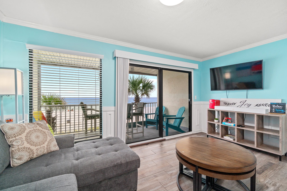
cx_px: 144
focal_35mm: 15
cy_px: 96
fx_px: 120
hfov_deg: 100.4
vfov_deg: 77.3
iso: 800
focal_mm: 10
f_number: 8
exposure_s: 1/30
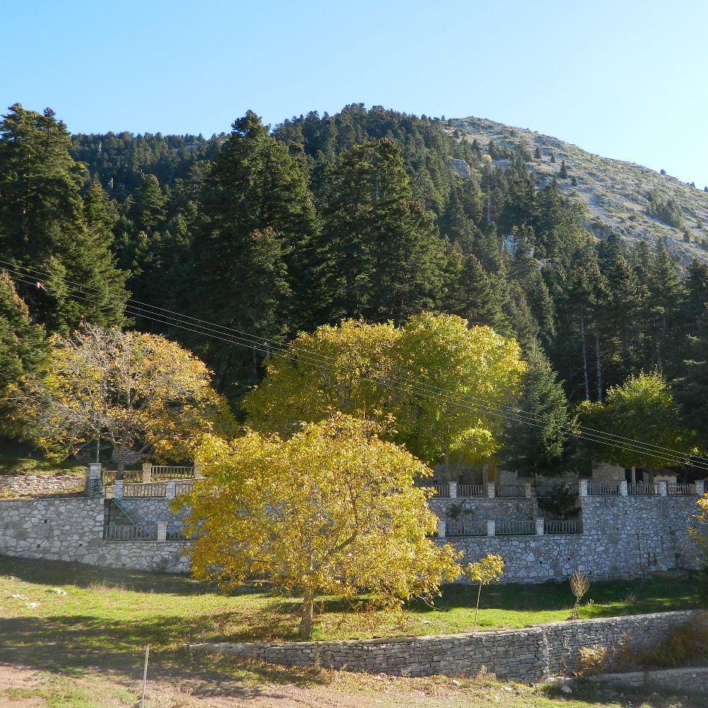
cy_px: 354
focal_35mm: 37
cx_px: 470
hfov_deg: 44.3
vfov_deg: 44.9
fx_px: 856
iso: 80
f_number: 3.2
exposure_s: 1/250
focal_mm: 5.6
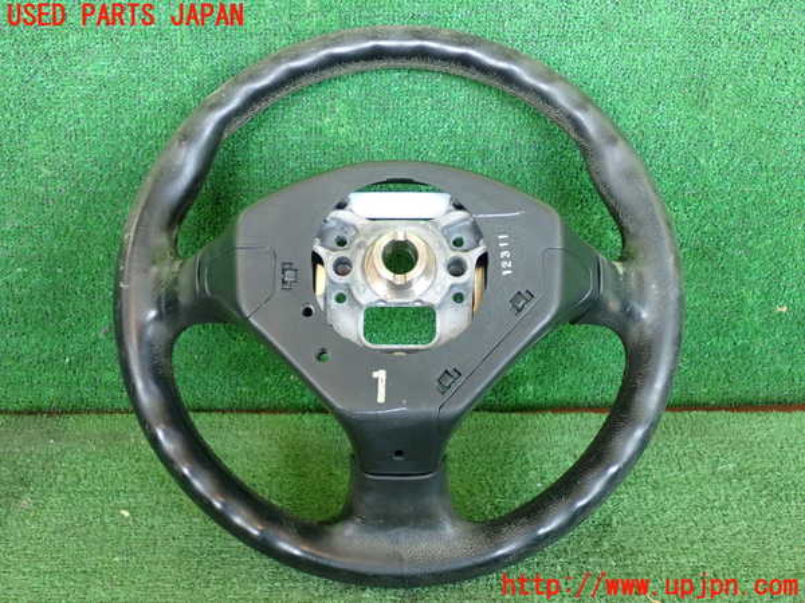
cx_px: 402
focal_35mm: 44
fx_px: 1023
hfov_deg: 42.9
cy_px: 302
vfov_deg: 32.9
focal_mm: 7.84
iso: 800
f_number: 2.9
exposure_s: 1/125
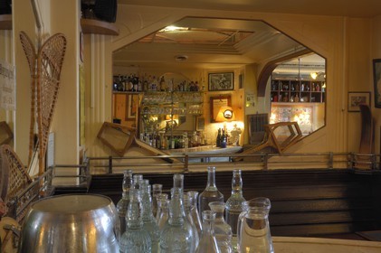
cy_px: 126
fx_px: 381
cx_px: 190
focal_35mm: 36
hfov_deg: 53.2
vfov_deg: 36.8
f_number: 20
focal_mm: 24
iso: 100
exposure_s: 25
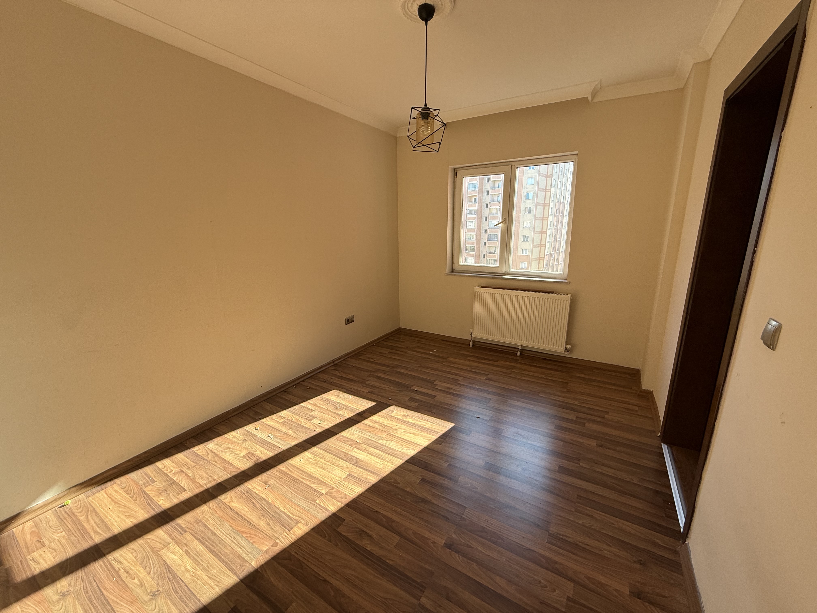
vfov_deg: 85.7
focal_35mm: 14
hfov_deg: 102.1
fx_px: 330
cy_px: 306
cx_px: 408
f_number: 2.2
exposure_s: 1/184
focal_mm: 2.22
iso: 50
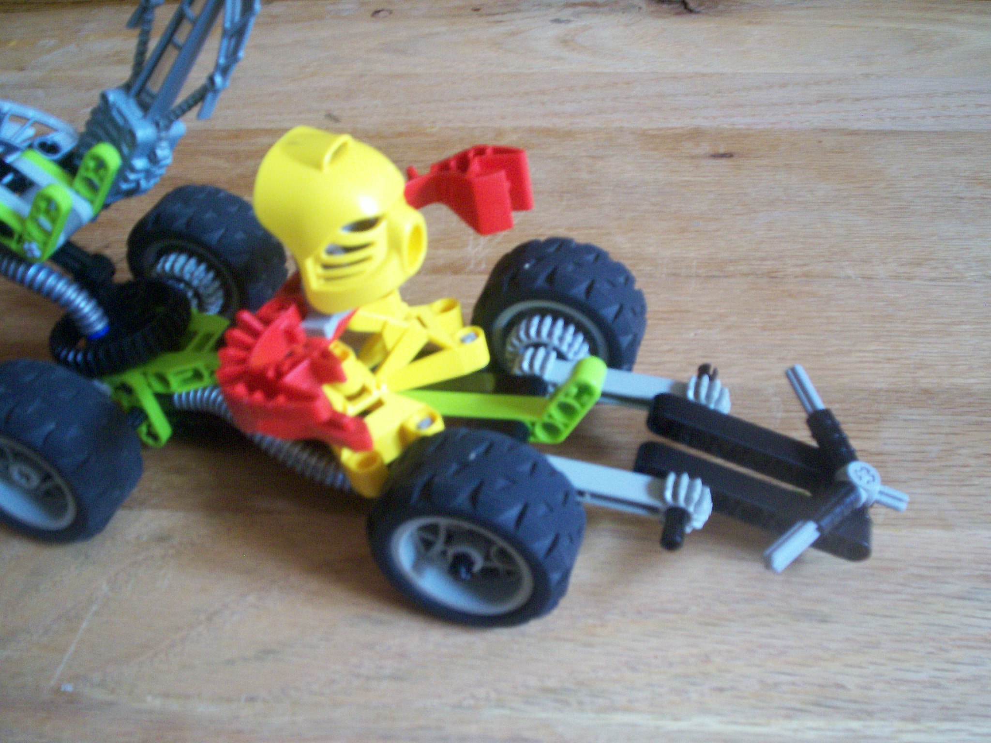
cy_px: 372
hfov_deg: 51.4
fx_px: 1031
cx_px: 496
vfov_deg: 39.7
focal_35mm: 36
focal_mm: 5.9
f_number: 4.5
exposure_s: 1/8
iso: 208
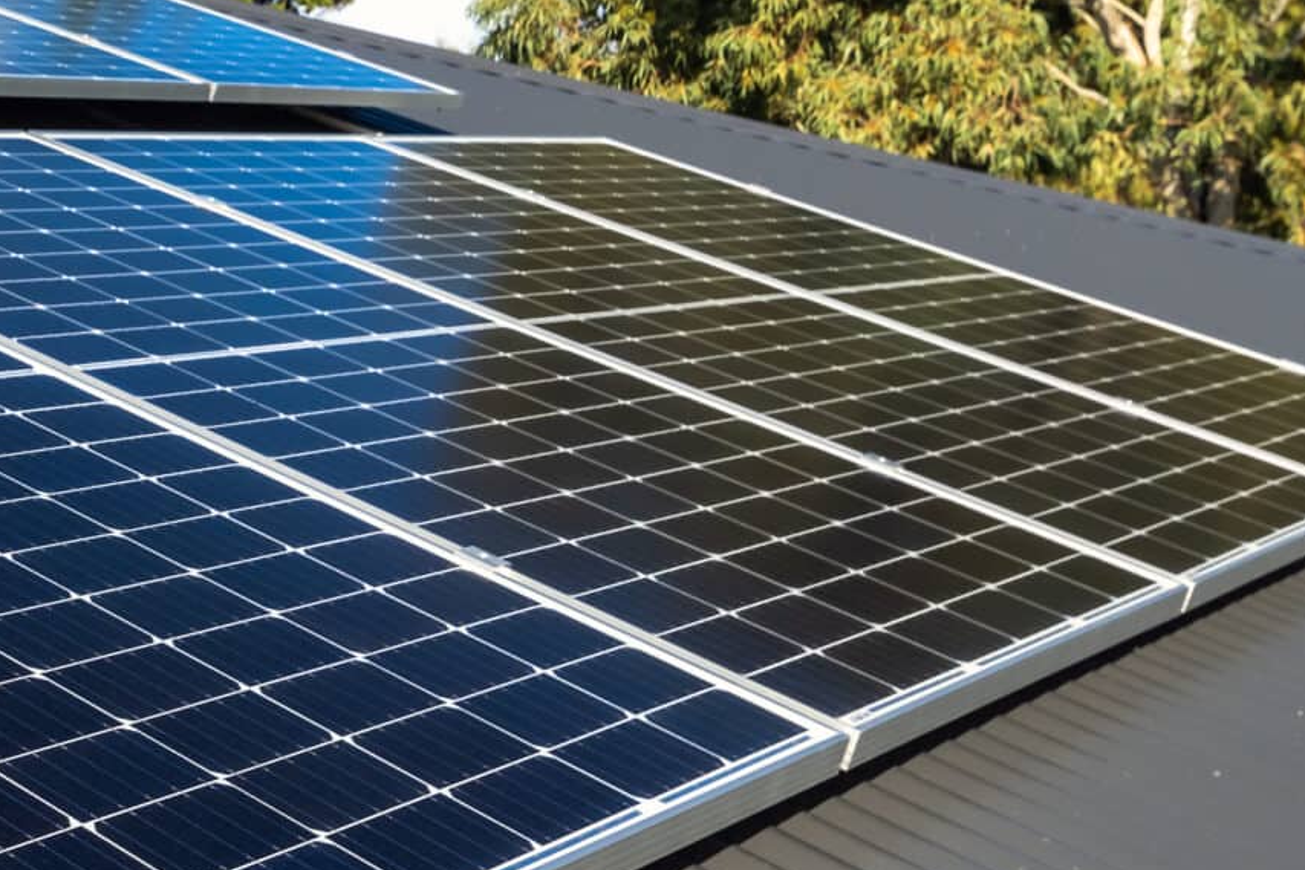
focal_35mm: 69
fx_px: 2502
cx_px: -349
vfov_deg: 19.1
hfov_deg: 25.5
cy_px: -44
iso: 100
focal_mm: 23
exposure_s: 1/320
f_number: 10
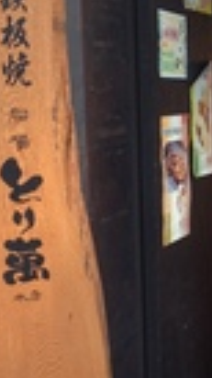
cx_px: 240
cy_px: 229
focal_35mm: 105
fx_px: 1050
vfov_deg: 20.3
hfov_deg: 11.3
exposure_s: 1/40
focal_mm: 4.12
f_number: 2.4
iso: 50
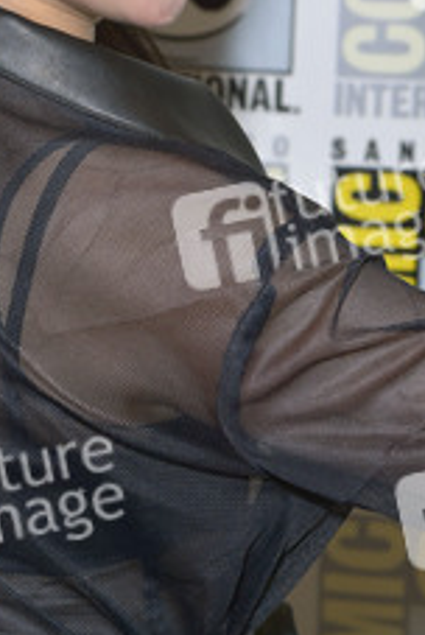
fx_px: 3107
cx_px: 63
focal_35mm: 176
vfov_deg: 11.6
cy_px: 84
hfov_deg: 7.8
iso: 800
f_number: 6.3
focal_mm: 100
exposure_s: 1/250
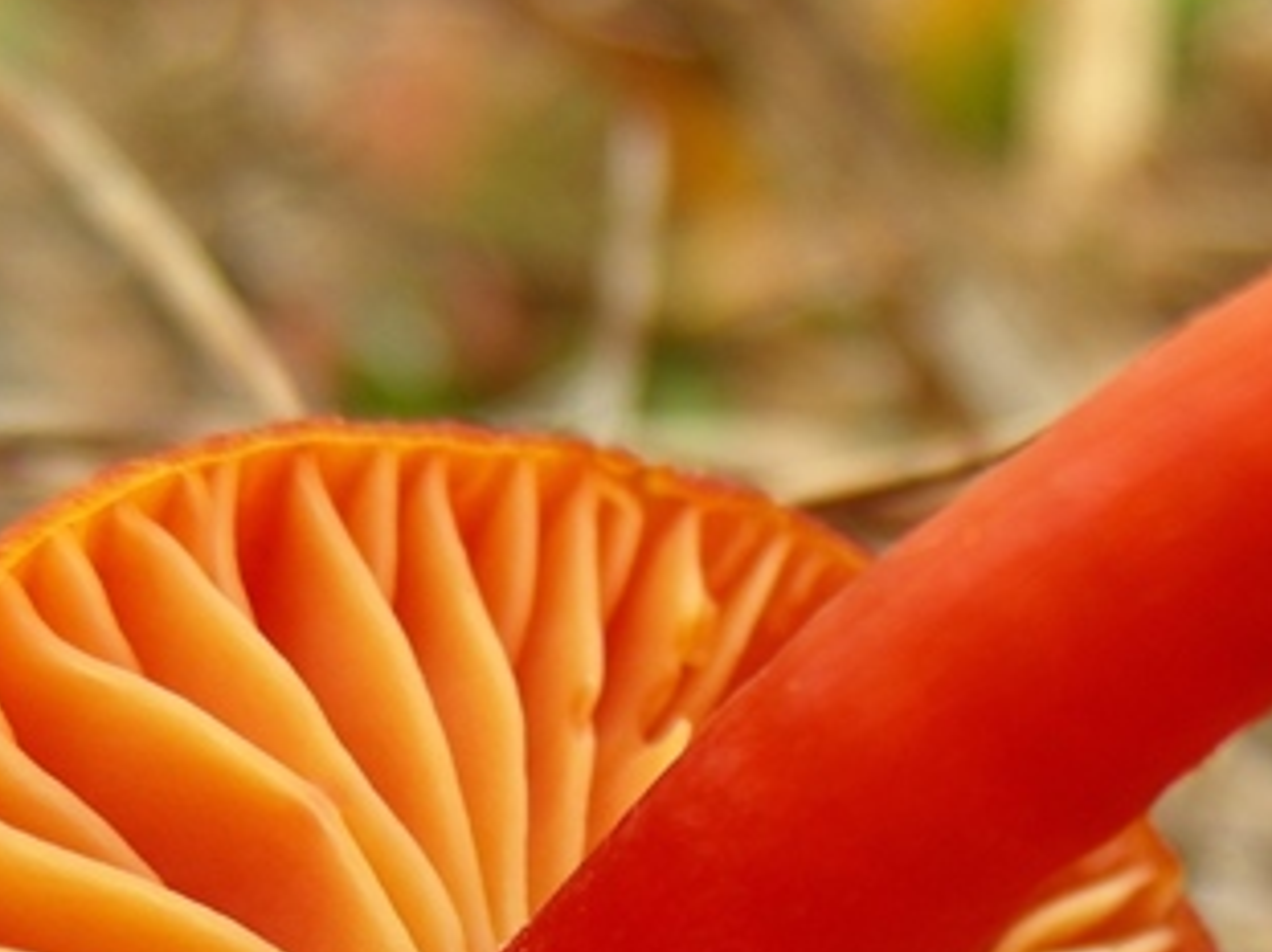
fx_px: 7457
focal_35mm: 203
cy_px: 1160
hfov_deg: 9.7
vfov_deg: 7.3
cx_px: 953
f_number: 3.5
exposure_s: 1/99.8
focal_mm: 13.2
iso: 50
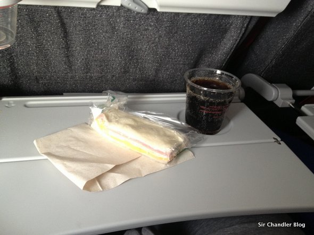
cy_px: 118
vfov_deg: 40.7
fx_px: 318
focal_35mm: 35
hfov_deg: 52.6
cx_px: 157
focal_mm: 4.28
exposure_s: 1/20
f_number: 2.4
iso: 125
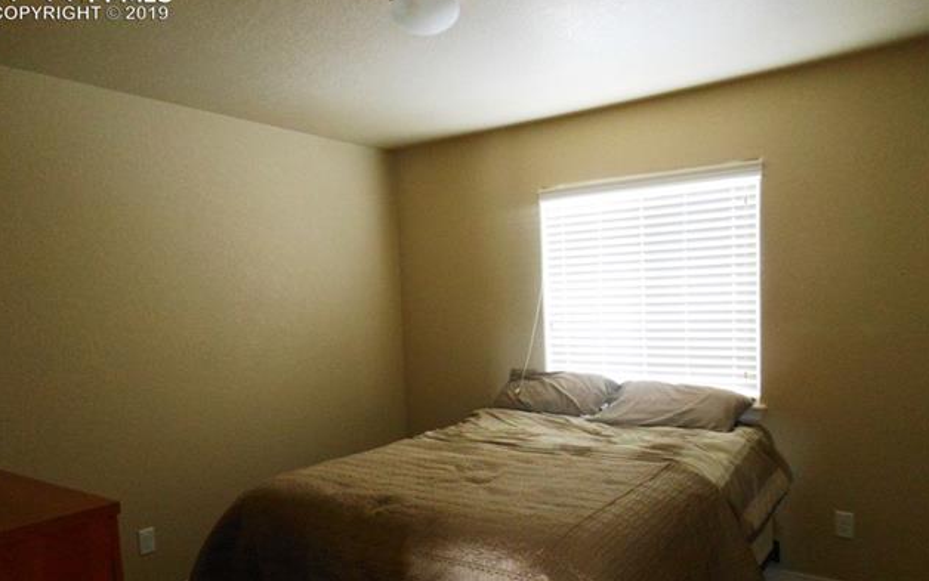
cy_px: 324
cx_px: 460
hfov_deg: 68.4
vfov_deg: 46.0
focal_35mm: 27
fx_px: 684
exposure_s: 1/8
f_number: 3.2
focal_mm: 4.5
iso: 500
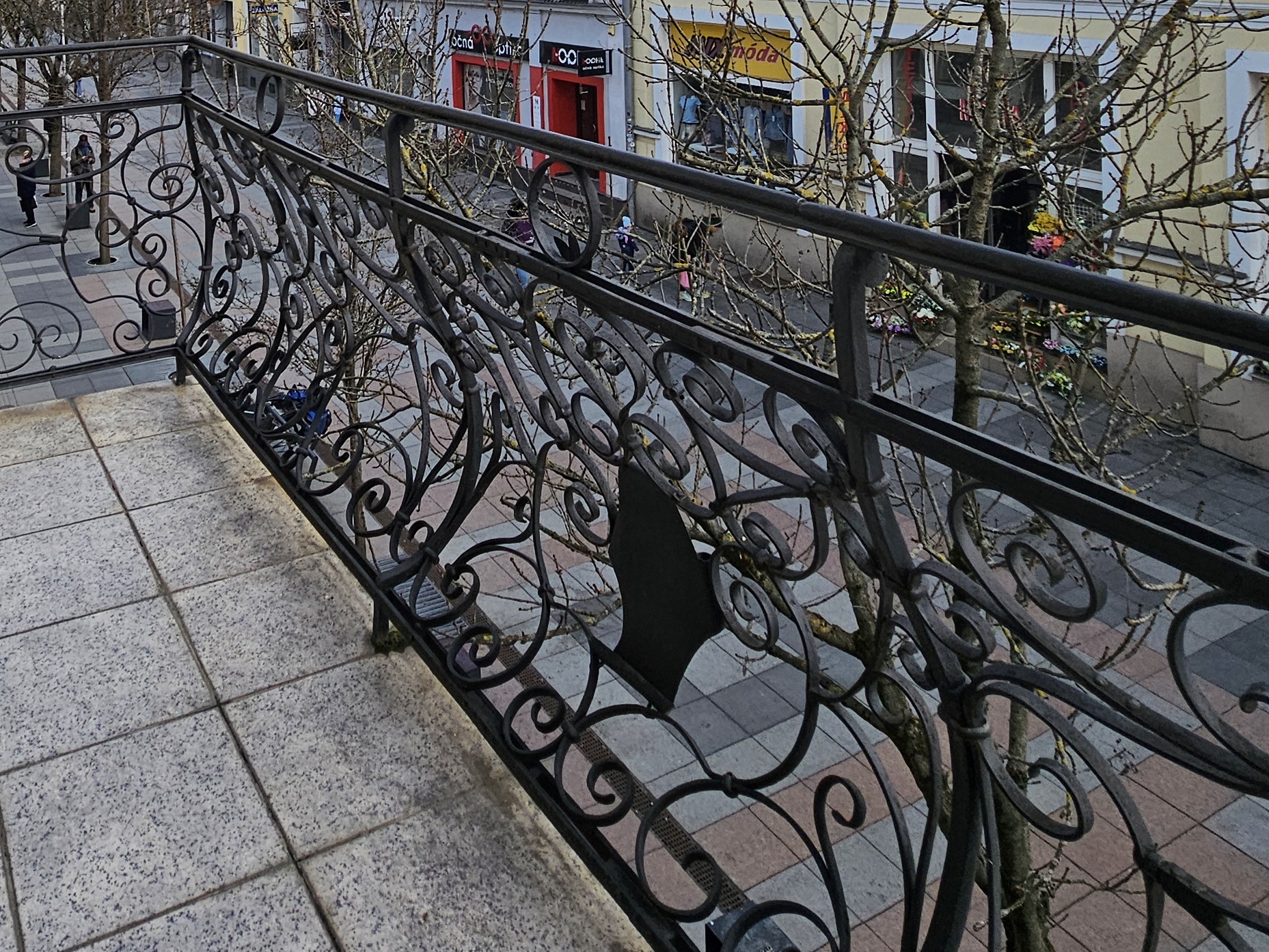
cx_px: 392
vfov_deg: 41.5
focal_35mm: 28
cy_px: -52
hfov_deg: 61.4
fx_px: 1027
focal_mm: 2.2
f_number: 2.2
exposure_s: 1/1202
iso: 50
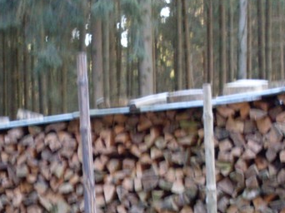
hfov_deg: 21.8
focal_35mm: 89
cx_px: 70
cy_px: 211
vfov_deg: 16.3
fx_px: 732
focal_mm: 6.3
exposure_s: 1/15
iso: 200
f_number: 2.8
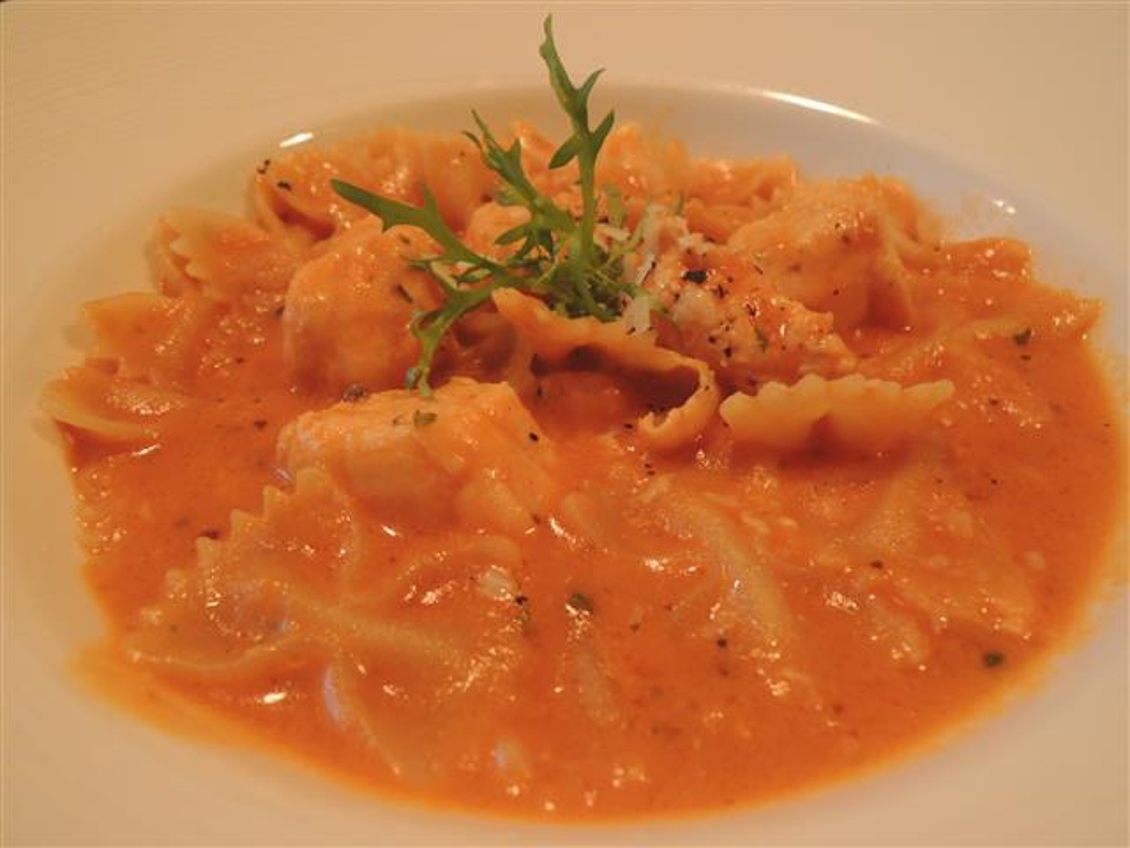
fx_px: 783
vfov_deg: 56.8
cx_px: 565
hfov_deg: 71.6
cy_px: 424
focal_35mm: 24
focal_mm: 4.3
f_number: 2.8
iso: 500
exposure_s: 1/8
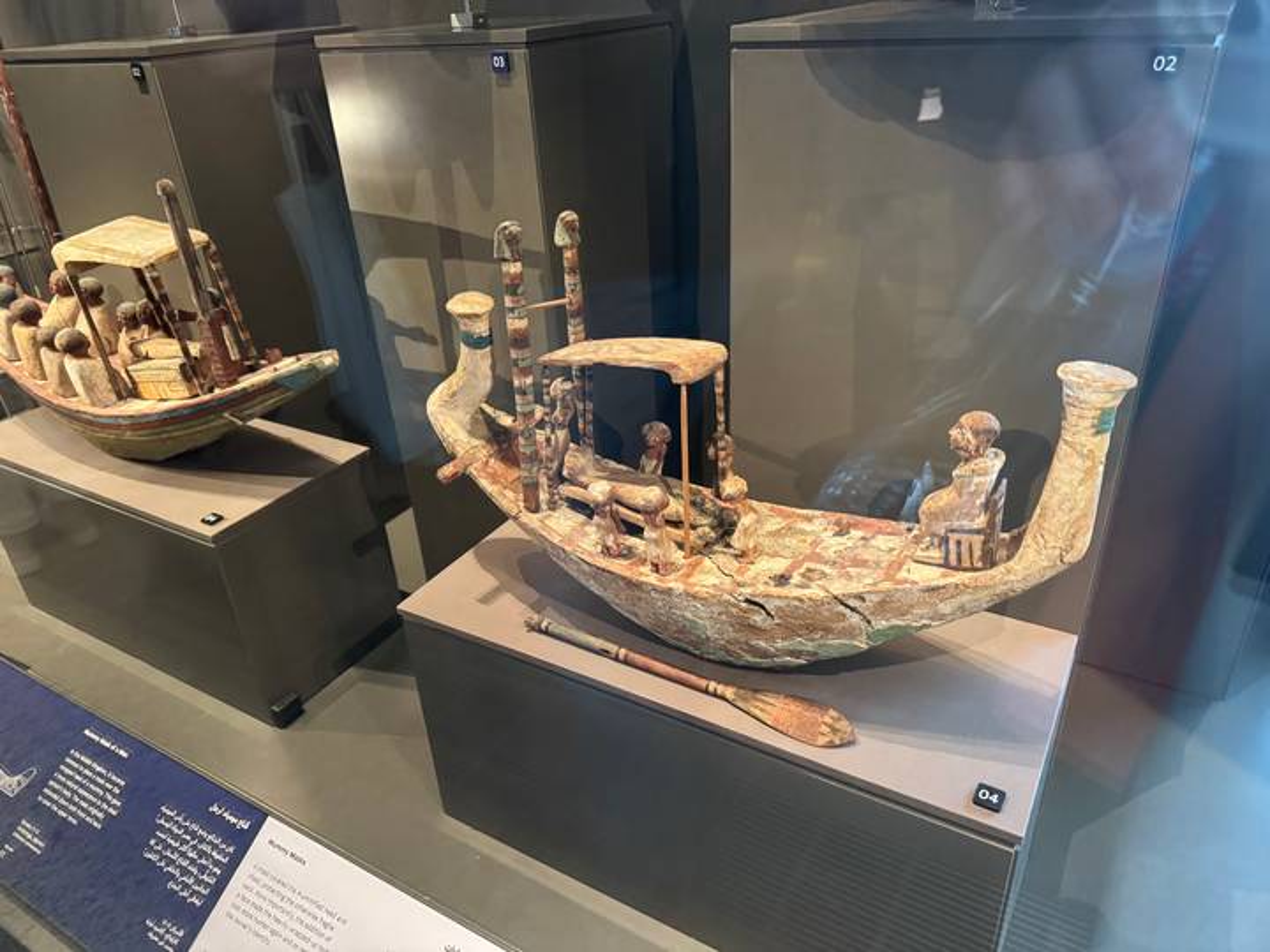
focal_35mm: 24
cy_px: 476
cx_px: 635
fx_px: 881
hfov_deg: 71.6
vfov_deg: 56.8
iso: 800
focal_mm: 6.76
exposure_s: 1/50
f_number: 1.78
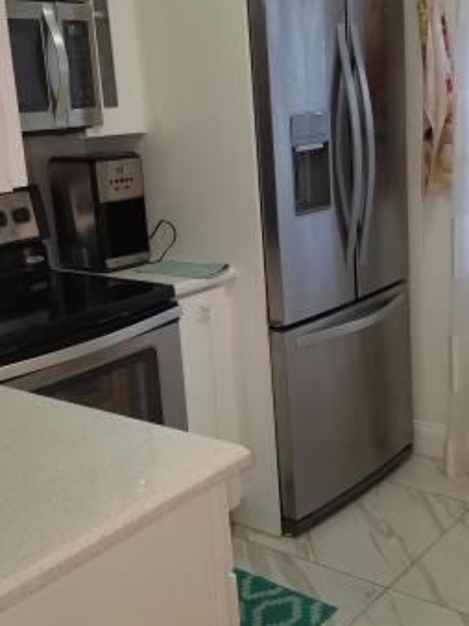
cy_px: 314
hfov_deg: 31.5
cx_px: 268
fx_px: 832
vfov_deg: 41.3
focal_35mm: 46
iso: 80
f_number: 1.7
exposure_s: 1/60
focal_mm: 4.2
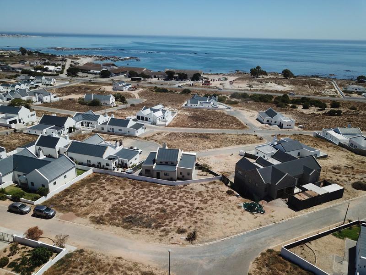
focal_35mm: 26
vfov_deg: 53.1
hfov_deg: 67.3
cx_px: 183
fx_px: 275
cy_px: 138
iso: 100
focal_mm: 4.73
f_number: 2.2
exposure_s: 1/2427
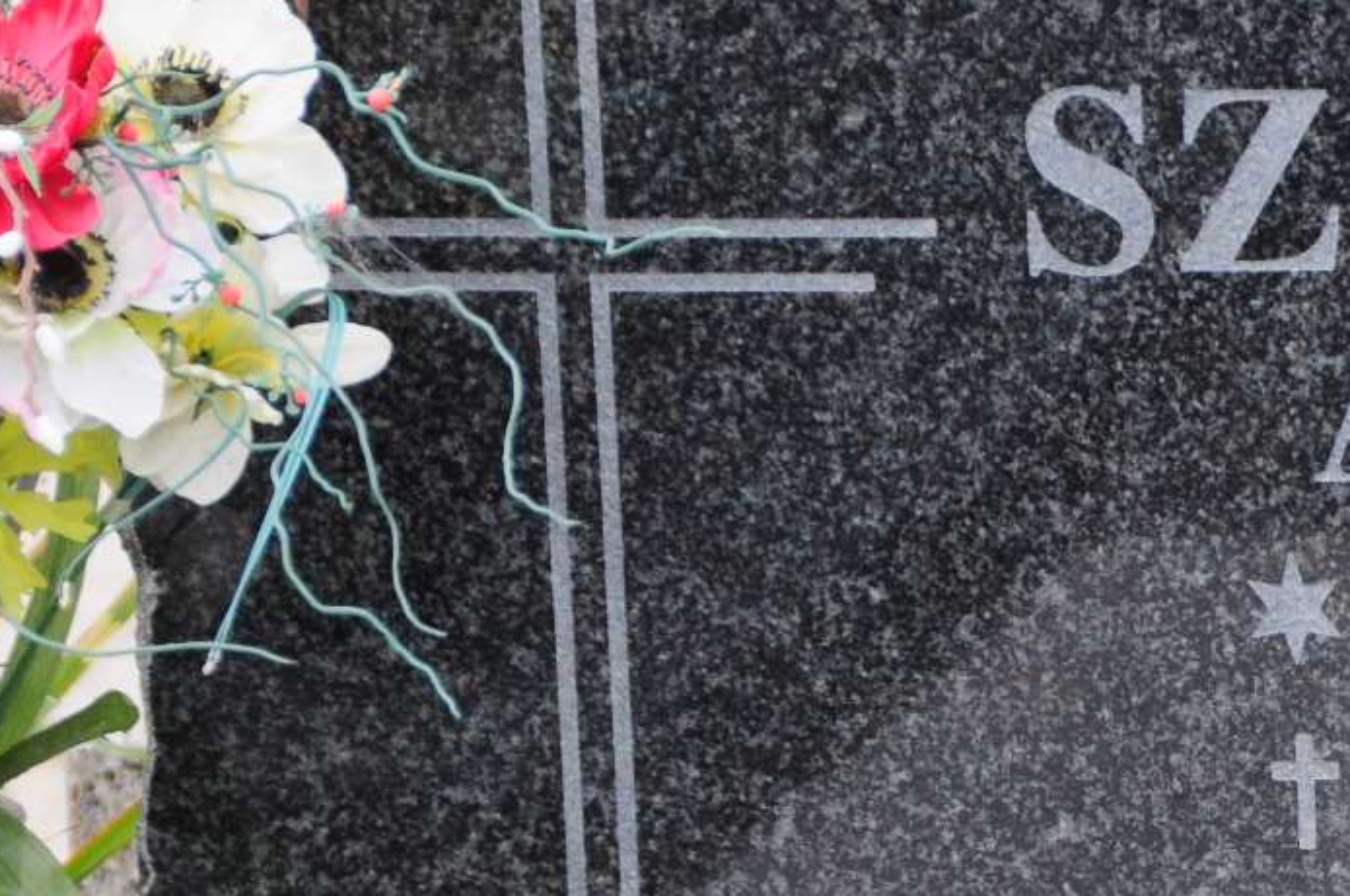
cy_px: 851
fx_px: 16501
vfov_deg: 3.1
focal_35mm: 441
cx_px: 1636
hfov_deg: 4.7
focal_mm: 95
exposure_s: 1/250
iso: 500
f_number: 7.1
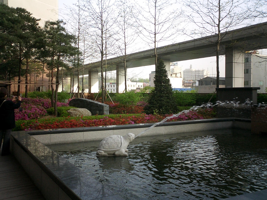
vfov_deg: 38.7
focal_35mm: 37
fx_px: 285
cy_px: 100
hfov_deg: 50.1
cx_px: 134
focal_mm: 5.6
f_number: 3.5
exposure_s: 1/160
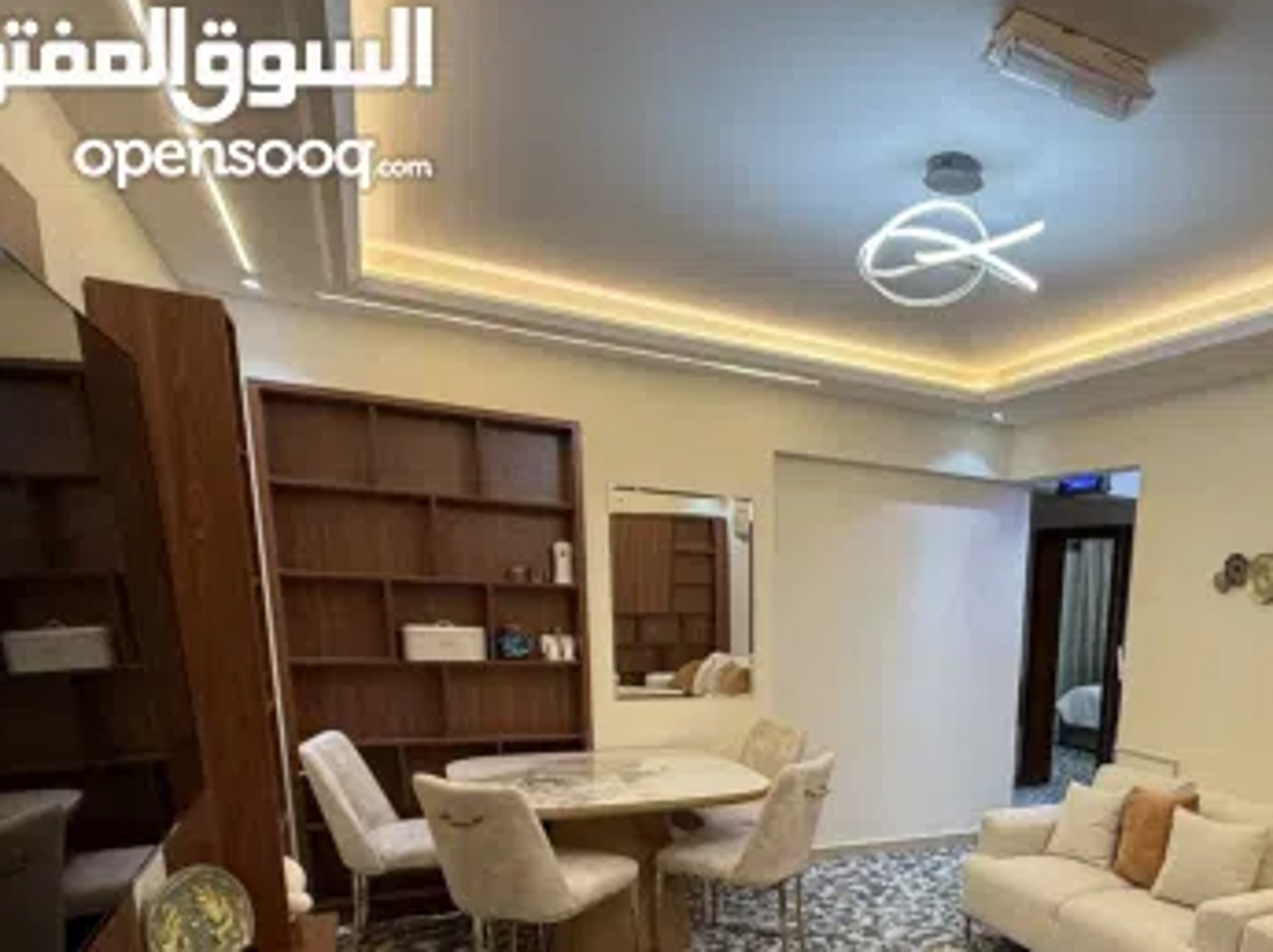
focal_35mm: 26
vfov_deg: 48.9
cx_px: 985
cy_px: 804
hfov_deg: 62.7
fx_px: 955
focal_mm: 2.22
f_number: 2.2
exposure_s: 1/100
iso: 160
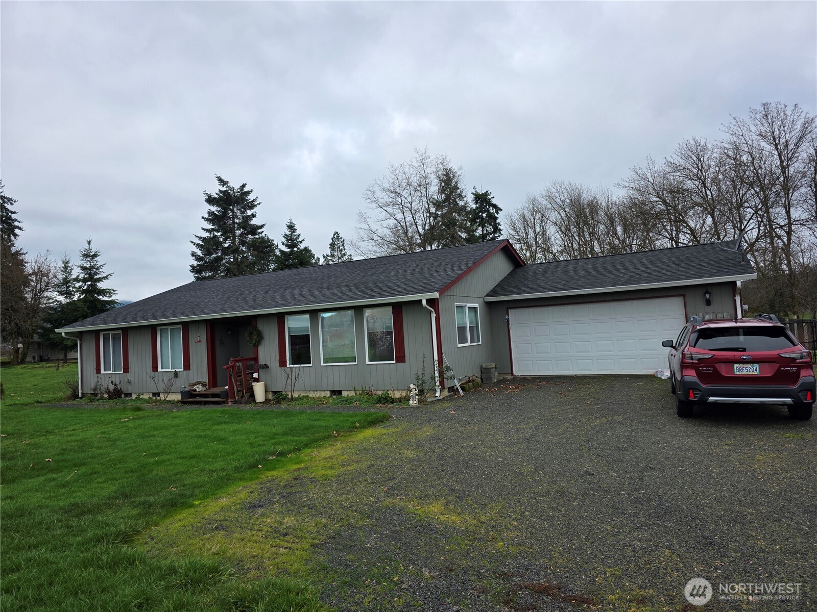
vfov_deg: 58.9
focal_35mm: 23
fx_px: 543
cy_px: 306
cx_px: 408
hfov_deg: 73.9
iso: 80
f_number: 1.7
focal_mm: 6.3
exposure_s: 1/1672
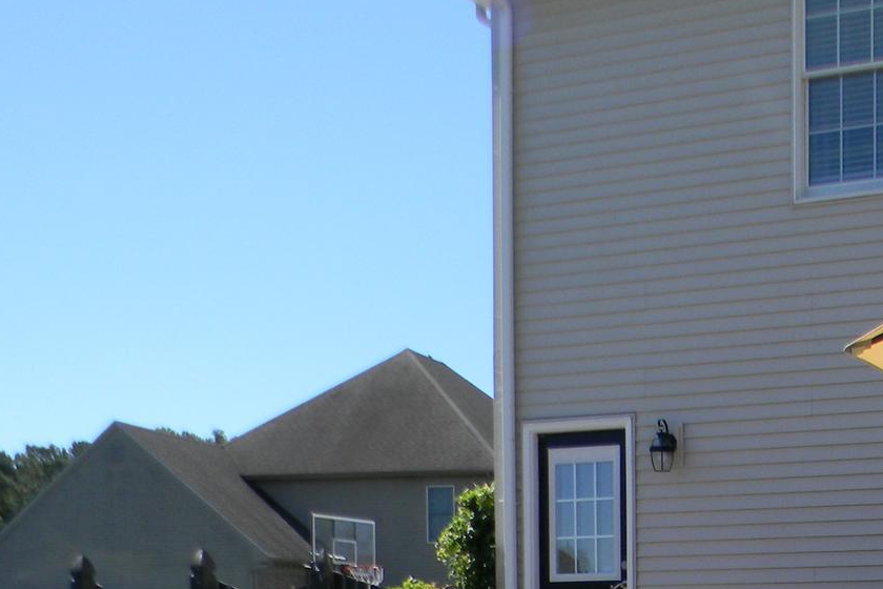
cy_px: 752
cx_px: 880
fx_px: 1741
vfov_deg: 18.0
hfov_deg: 26.9
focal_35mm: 71
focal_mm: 5
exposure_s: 1/722
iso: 80
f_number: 3.5
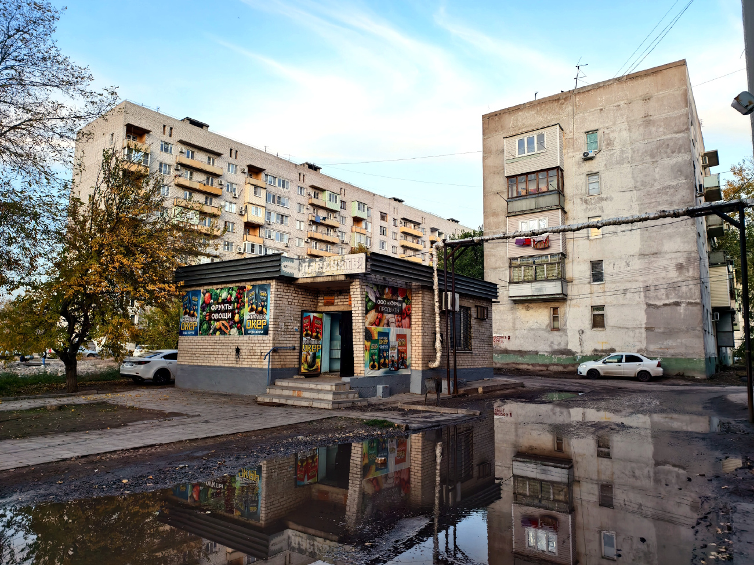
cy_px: 282
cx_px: 377
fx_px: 501
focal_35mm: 23
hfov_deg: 73.9
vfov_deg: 58.9
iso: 72
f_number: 1.57
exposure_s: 1/155
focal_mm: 6.54
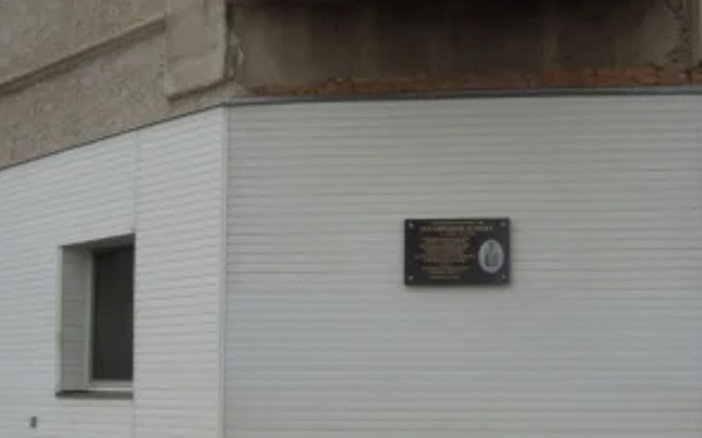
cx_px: 470
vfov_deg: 21.9
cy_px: 293
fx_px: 1128
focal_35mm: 59
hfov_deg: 34.2
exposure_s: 1/500
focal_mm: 6.3
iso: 400
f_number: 7.4
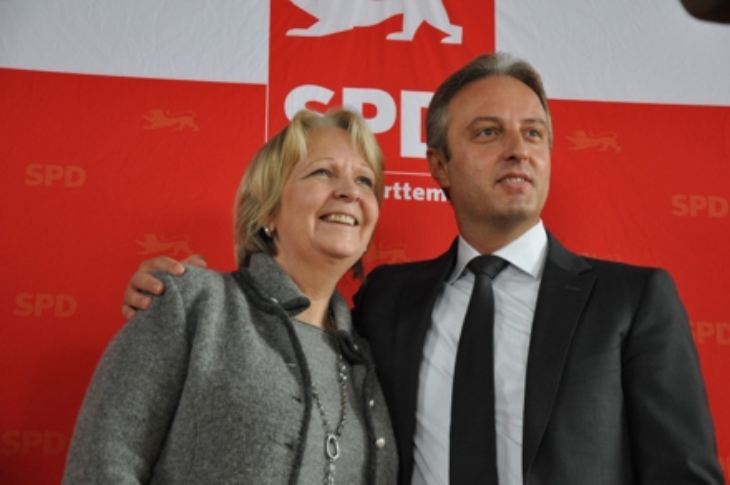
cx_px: 365
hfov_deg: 20.6
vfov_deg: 13.8
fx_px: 2005
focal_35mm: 99
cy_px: 242
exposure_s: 1/80
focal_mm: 66
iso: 1600
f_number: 5.6
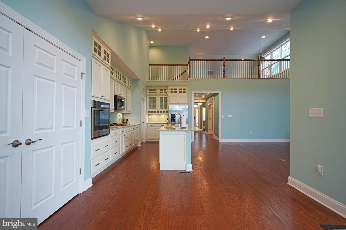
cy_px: 115
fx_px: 154
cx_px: 173
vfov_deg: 73.7
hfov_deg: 96.7
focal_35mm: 16
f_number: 4
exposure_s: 1/160
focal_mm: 16
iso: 1000
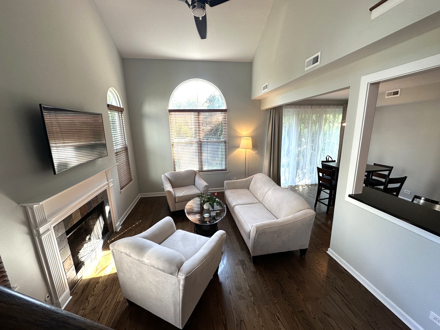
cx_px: 220
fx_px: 178
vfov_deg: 85.7
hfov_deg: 102.1
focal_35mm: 14
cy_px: 165
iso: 100
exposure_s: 1/120
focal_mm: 2.22
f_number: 2.2
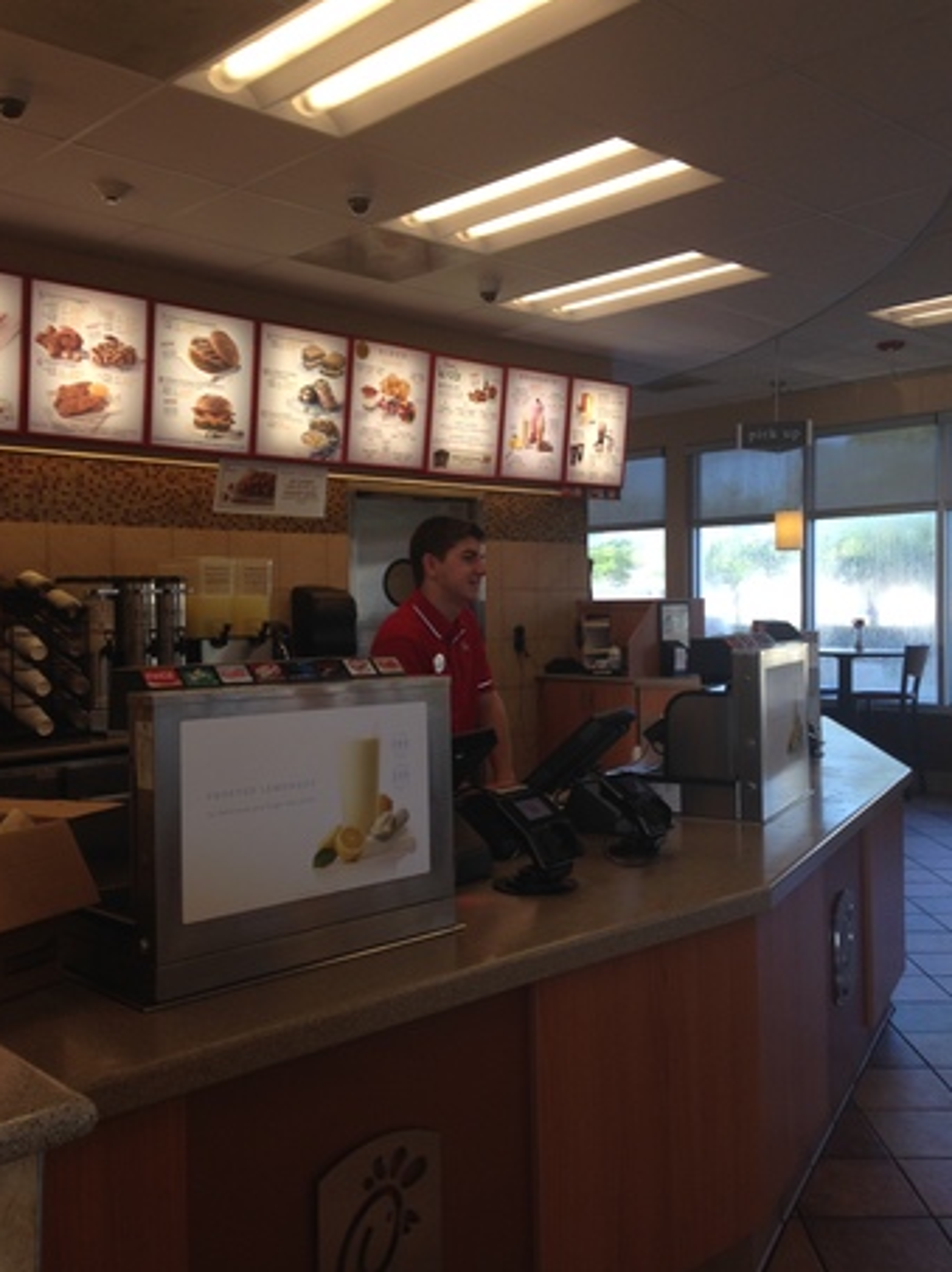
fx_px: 1285
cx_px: 491
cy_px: 609
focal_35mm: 35
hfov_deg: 40.6
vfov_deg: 52.6
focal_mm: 4.12
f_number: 2.4
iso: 50
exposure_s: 1/120
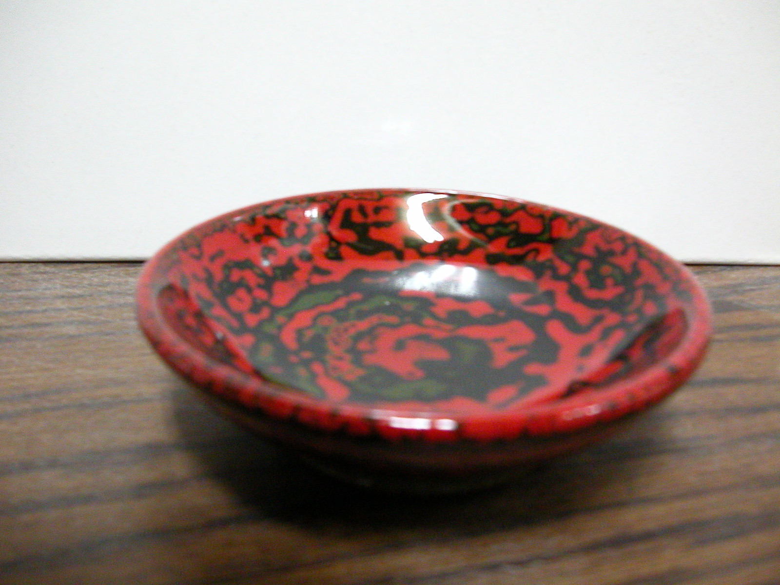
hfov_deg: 50.1
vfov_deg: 38.7
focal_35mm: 37
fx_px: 834
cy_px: 292
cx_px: 390
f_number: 2.7
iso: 400
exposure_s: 1/7.4
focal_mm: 5.6
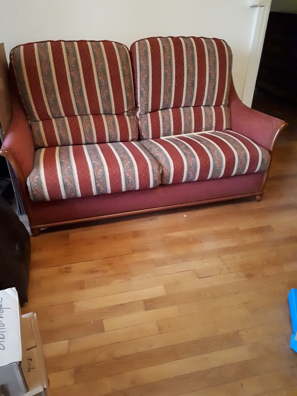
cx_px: 148
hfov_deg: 51.4
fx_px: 309
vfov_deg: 65.3
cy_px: 198
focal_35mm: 27
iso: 1600
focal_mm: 3.6
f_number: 1.9
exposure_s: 1/10
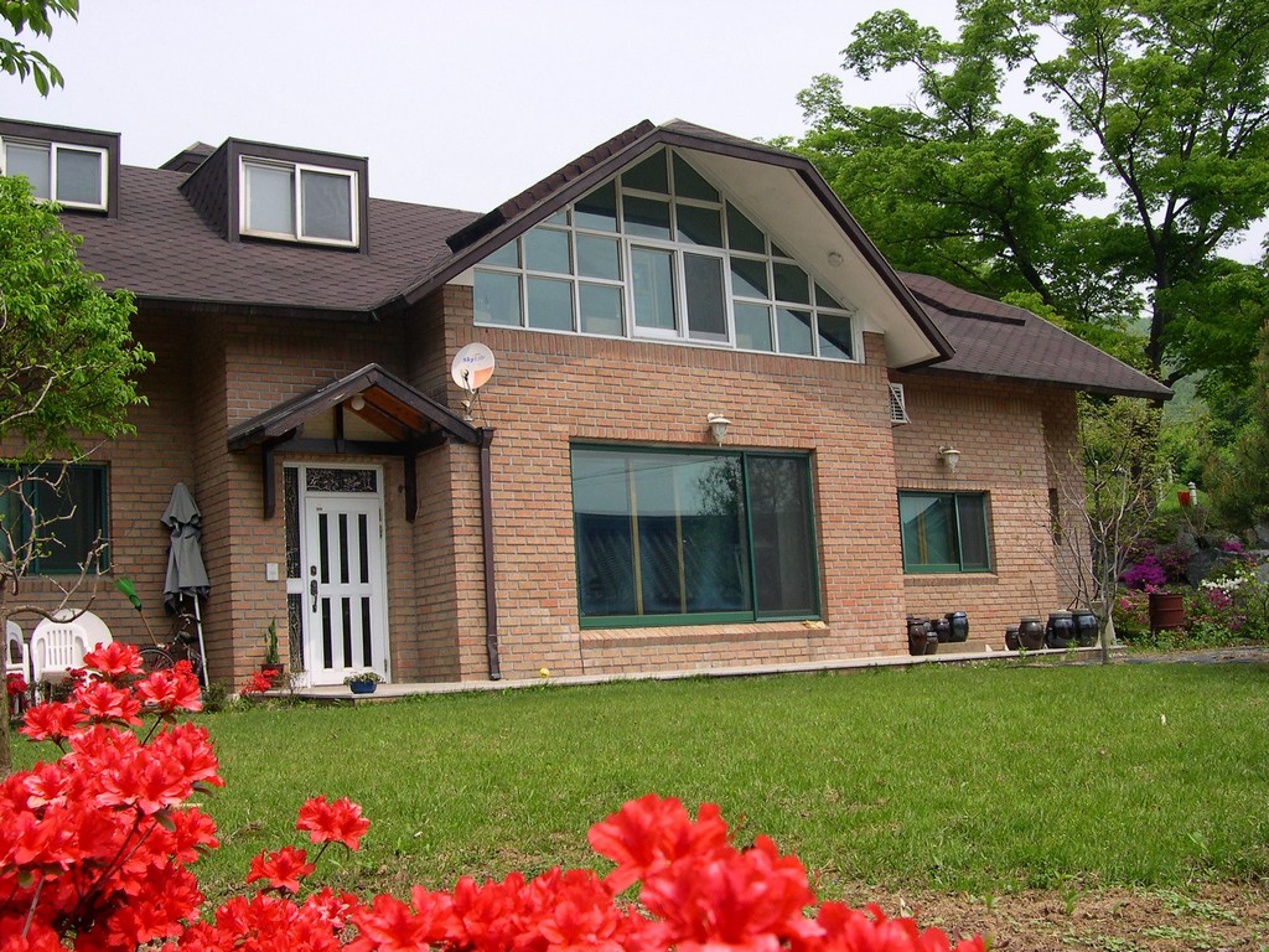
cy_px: 476
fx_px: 1393
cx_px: 634
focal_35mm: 38
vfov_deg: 37.7
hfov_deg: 49.0
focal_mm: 8
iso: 100
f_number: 7.6
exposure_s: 1/198
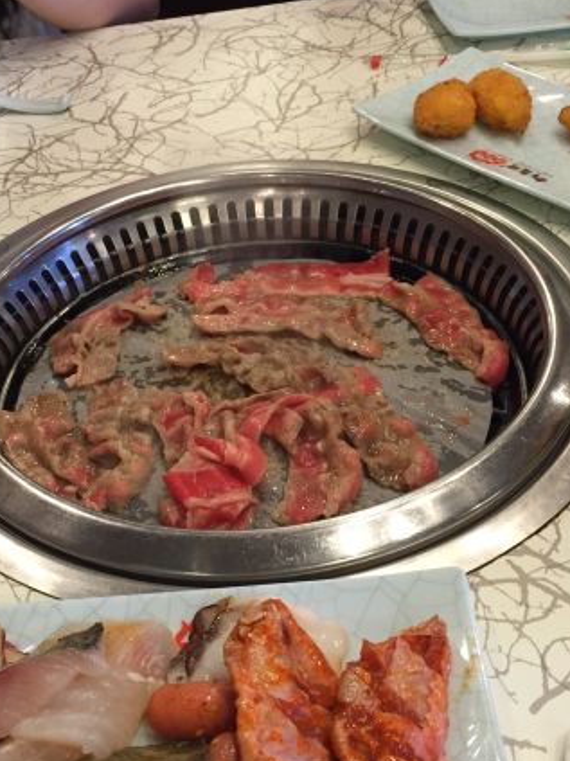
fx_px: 1054
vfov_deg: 39.6
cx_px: 251
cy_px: 421
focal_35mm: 48
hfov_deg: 30.2
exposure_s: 1/33
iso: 160
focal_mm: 4.15
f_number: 2.2
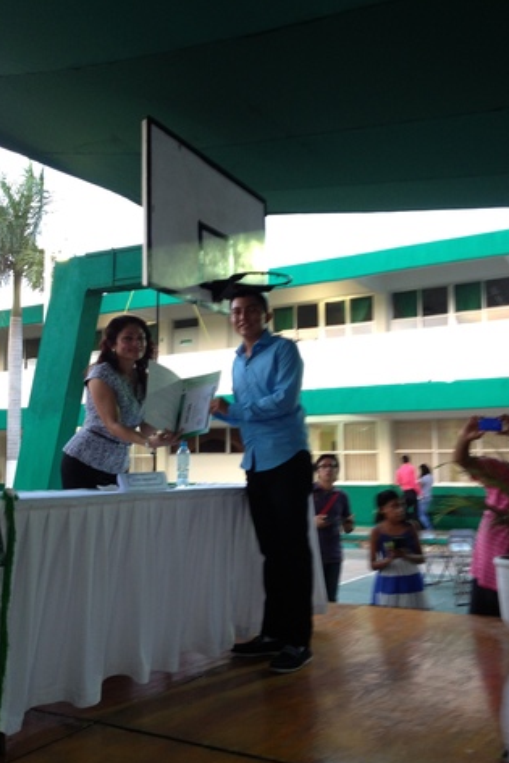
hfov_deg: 36.0
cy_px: 385
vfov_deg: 51.9
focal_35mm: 37
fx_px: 784
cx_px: 242
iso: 100
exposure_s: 1/20
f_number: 2.4
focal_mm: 4.28
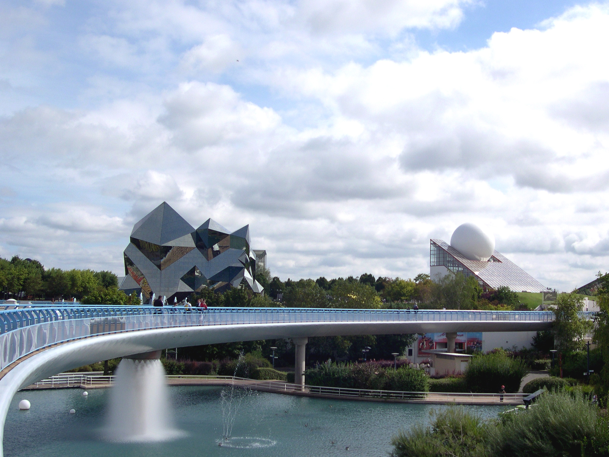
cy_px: 228
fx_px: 668
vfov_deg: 37.7
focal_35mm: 38
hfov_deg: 49.0
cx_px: 304
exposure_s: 1/320
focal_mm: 8
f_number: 7.6
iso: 100
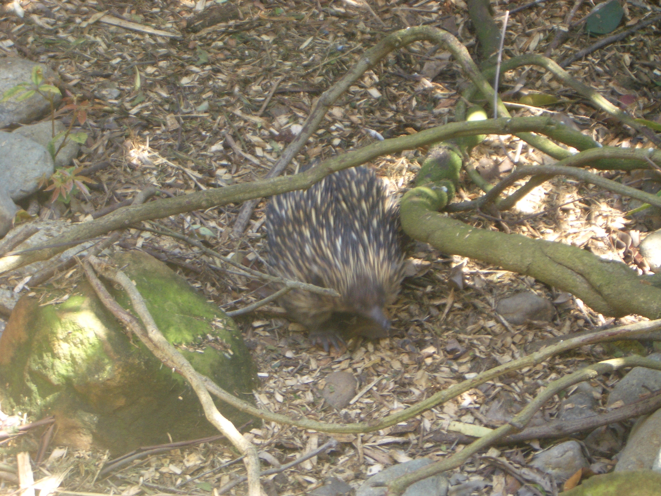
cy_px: 248
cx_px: 330
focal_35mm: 105
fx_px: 2005
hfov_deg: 18.7
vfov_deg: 14.1
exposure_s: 1/30
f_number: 4.8
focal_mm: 17.4
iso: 100
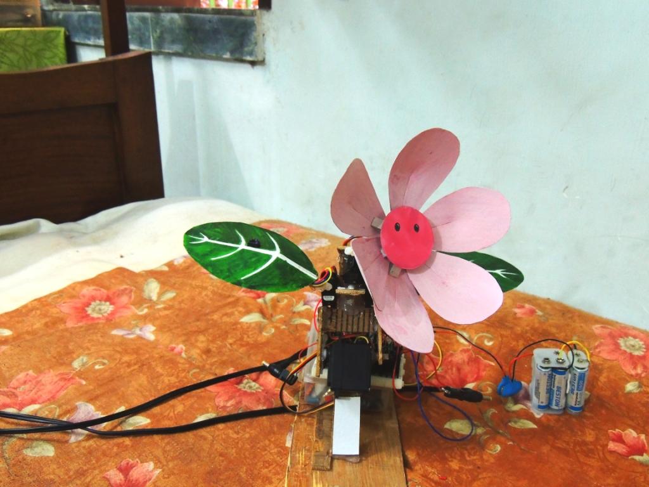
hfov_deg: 60.0
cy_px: 244
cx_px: 324
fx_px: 562
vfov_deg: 46.8
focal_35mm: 30
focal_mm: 5.3
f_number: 3.1
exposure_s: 1/13
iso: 400
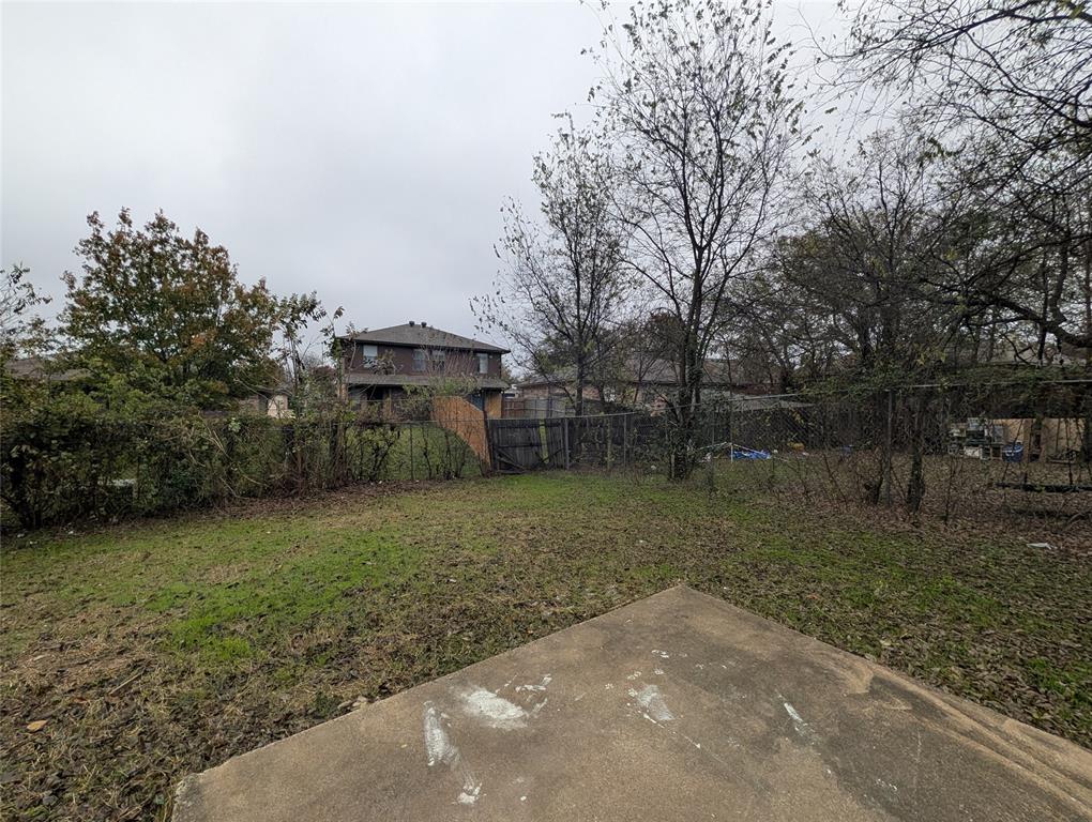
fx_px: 379
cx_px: 546
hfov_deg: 110.5
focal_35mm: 12
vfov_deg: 94.6
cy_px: 411
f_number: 1.7
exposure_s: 1/976
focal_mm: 2.02
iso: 51
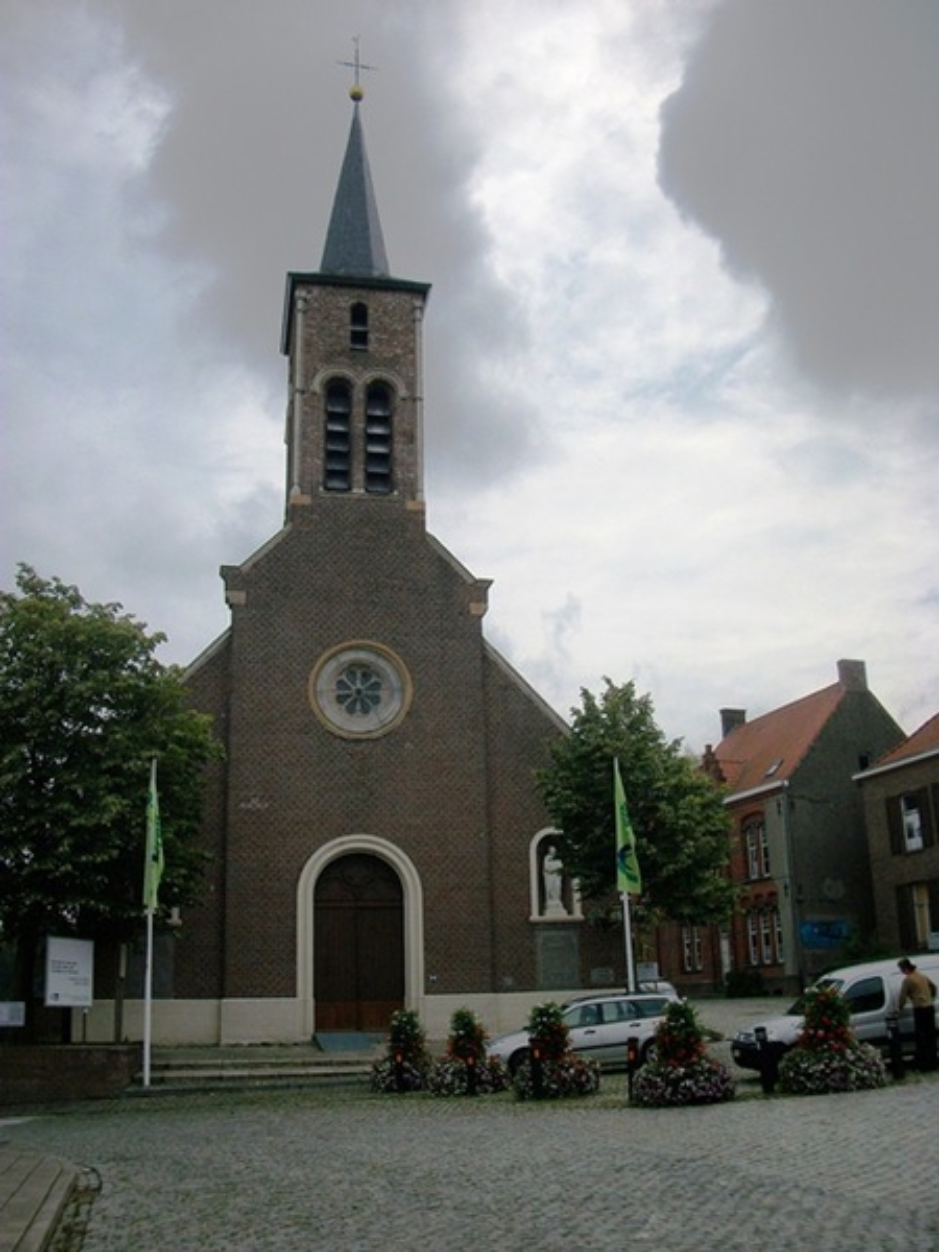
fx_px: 1157
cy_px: 626
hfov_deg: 44.2
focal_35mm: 32
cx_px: 470
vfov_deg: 56.8
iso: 80
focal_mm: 5.7
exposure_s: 1/500
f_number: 8.8
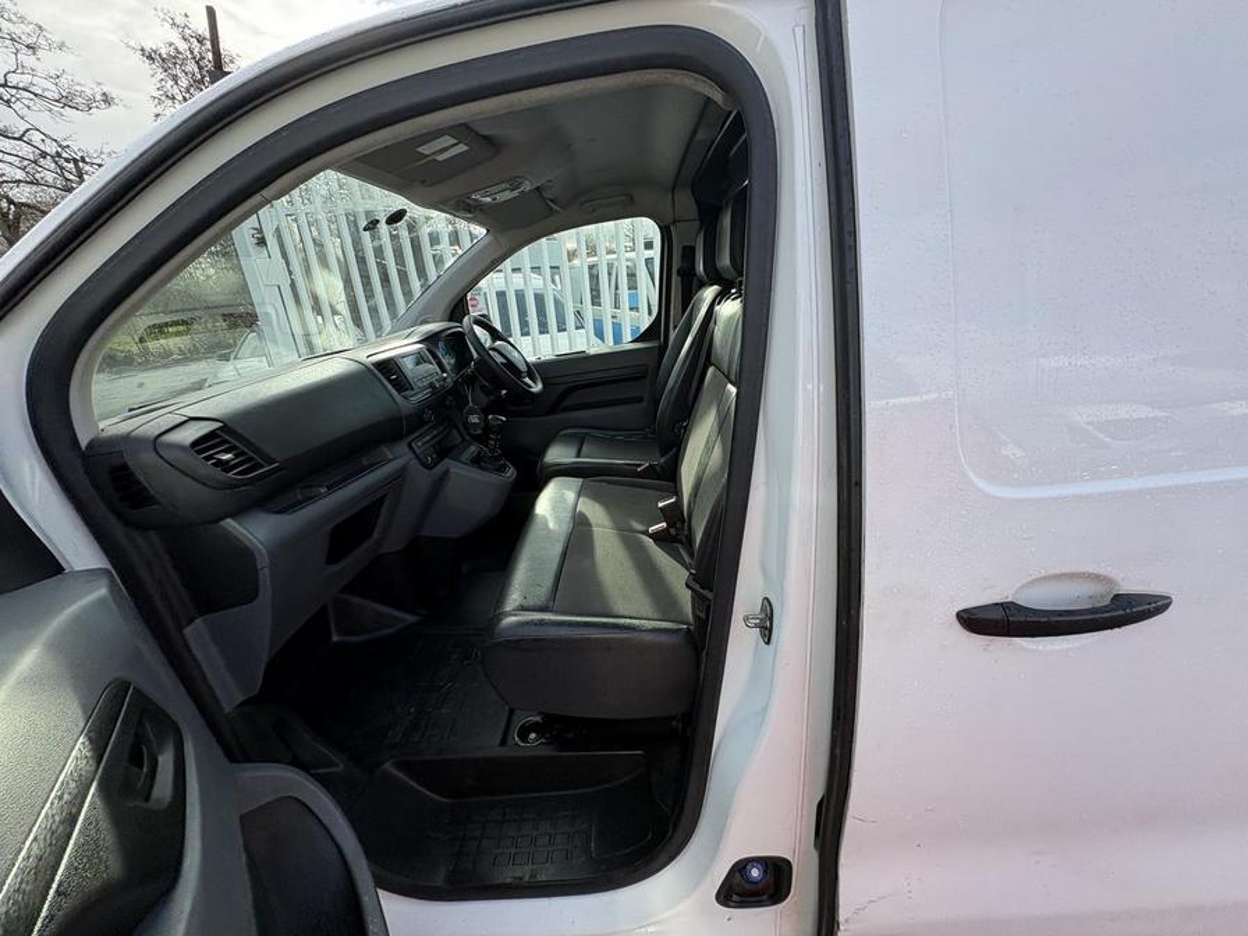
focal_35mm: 14
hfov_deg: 102.1
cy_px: 468
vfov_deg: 85.7
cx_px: 624
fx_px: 505
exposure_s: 1/280
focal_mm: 2.22
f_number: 2.2
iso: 40
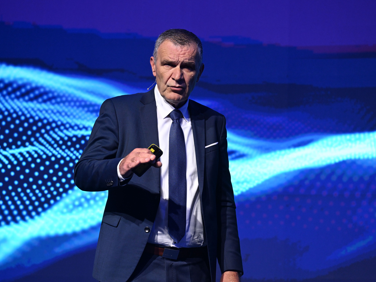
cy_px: 141
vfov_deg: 7.2
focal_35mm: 206
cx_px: 183
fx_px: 2238
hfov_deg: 9.6
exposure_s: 1/160
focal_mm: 190
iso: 2500
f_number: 4.5
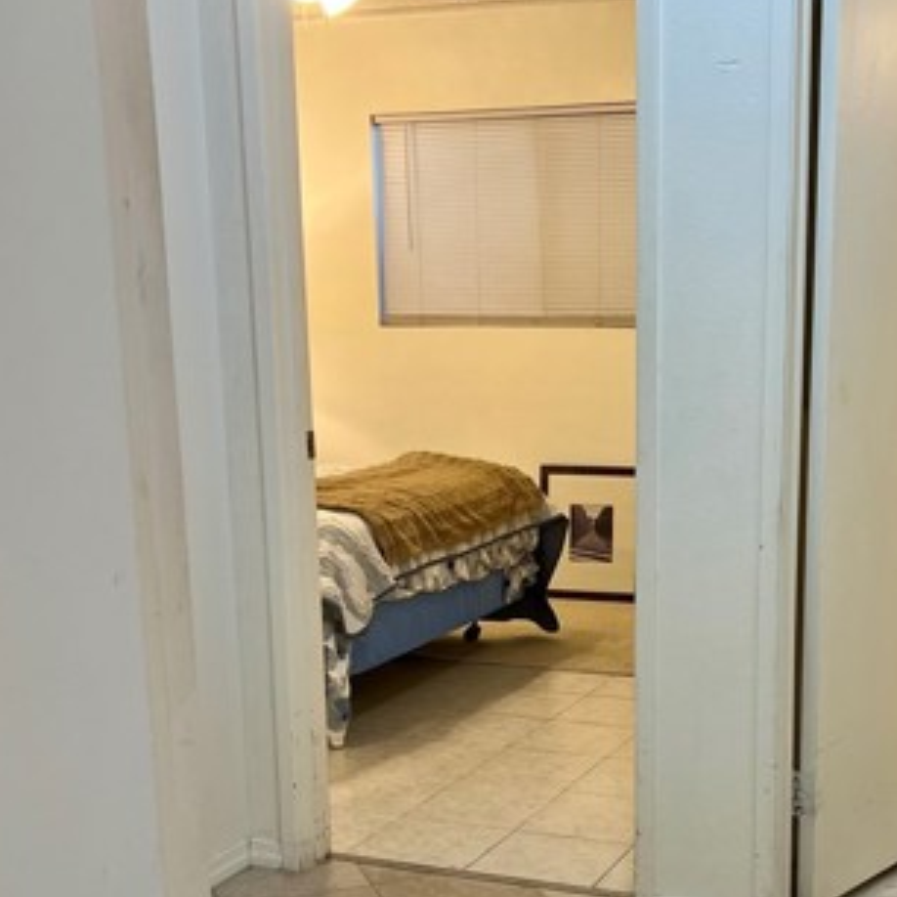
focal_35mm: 48
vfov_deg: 34.8
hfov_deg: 34.8
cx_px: 642
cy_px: 639
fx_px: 1407
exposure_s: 1/120
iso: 125
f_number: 1.5
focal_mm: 5.7
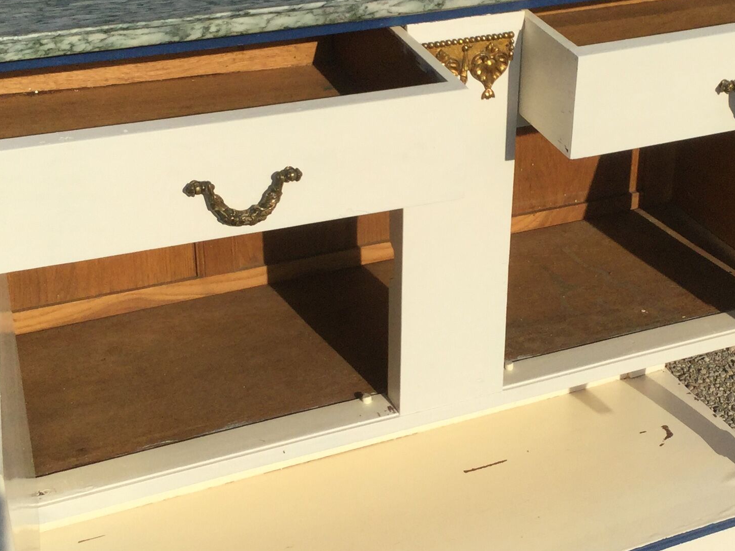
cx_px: 511
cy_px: 277
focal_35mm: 70
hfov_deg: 27.5
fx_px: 1486
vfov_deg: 21.0
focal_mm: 3.3
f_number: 2.4
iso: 25
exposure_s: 1/3401
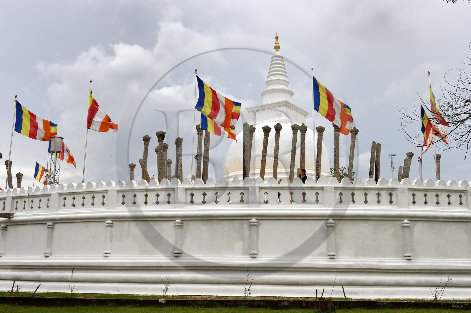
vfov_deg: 36.9
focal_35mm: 36
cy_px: 156
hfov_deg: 53.1
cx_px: 236
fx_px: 471
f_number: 13
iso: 800
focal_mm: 36
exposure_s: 1/320
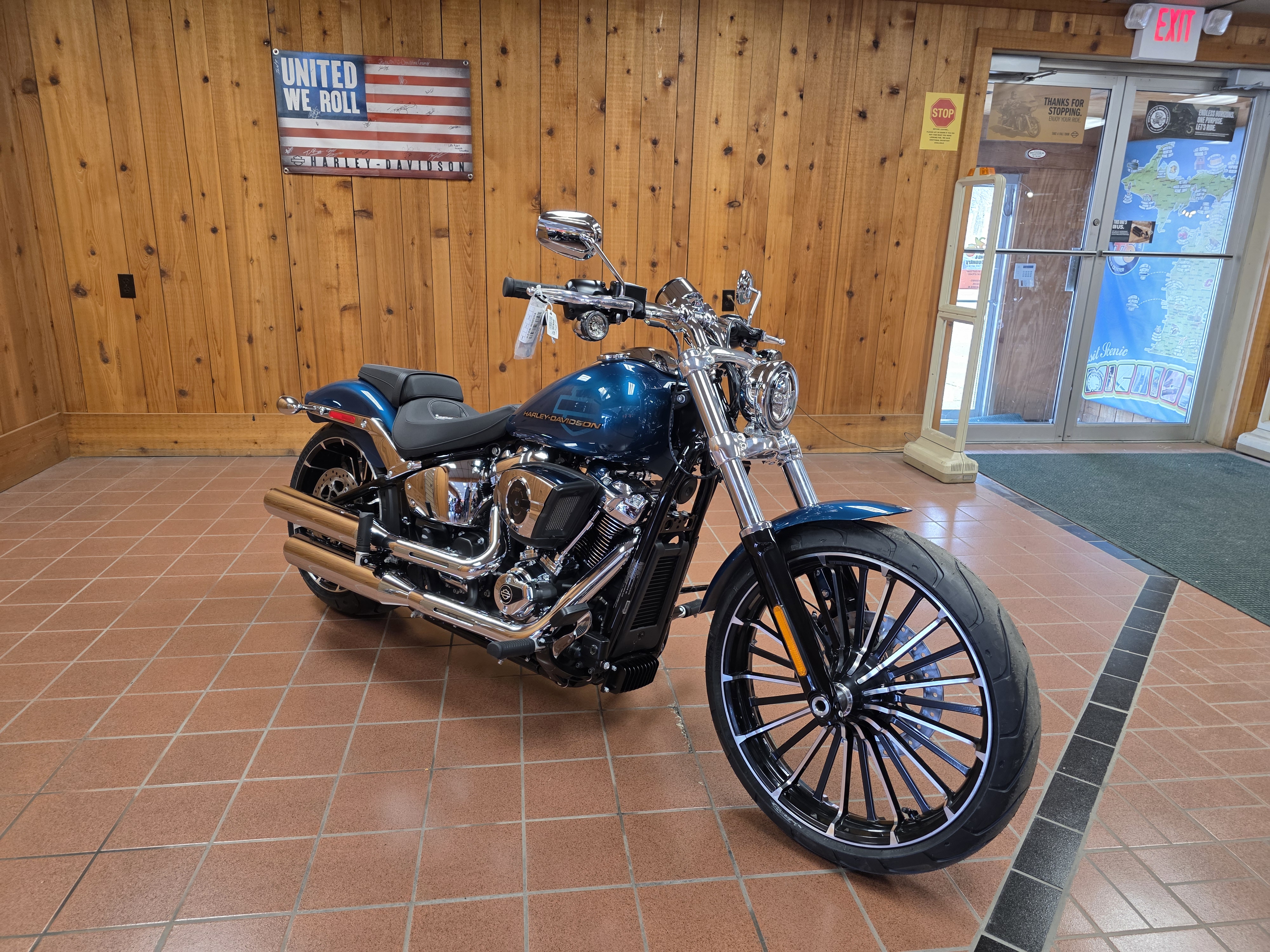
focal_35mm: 23
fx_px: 844
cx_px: 635
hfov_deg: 73.9
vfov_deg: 58.9
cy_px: 476
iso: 320
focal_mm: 6.3
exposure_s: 1/120
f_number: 1.7
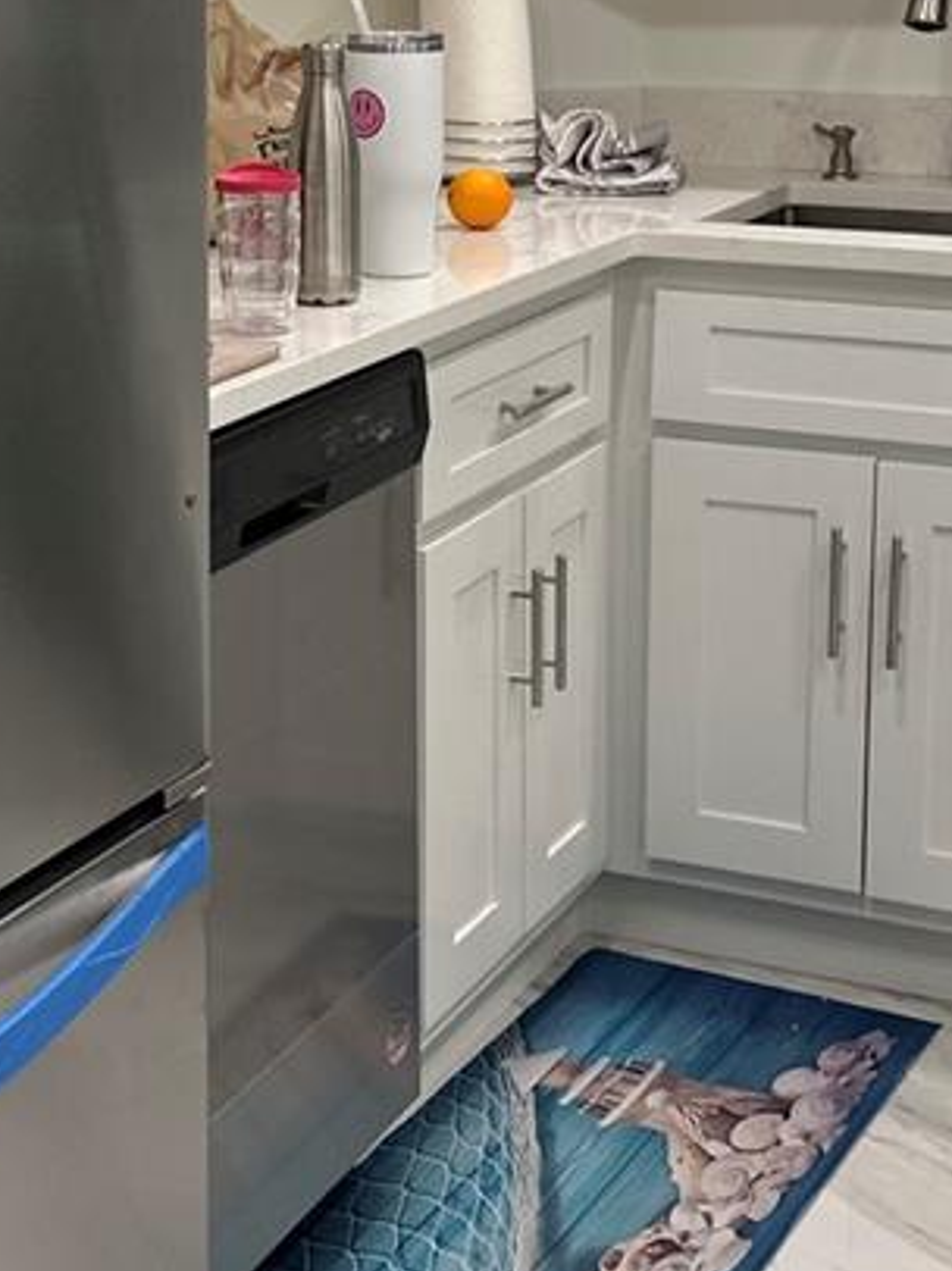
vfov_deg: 27.1
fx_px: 2606
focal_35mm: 71
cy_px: 344
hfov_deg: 20.7
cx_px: 357
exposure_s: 1/120
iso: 125
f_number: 1.78
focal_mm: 6.86
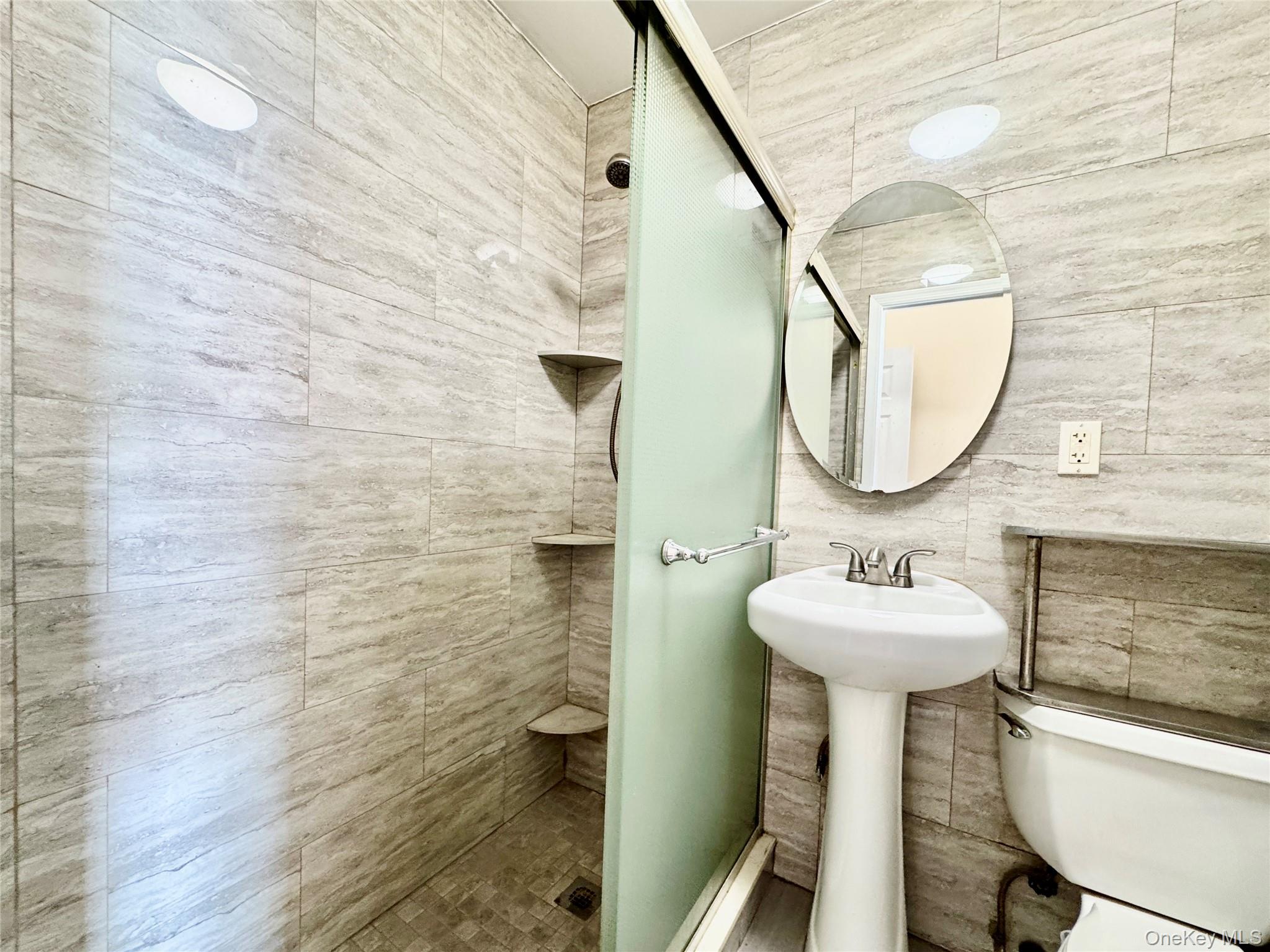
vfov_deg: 85.7
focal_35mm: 14
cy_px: 476
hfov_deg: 102.1
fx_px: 514
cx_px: 635
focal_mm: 2.22
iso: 250
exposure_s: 1/60
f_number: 2.2
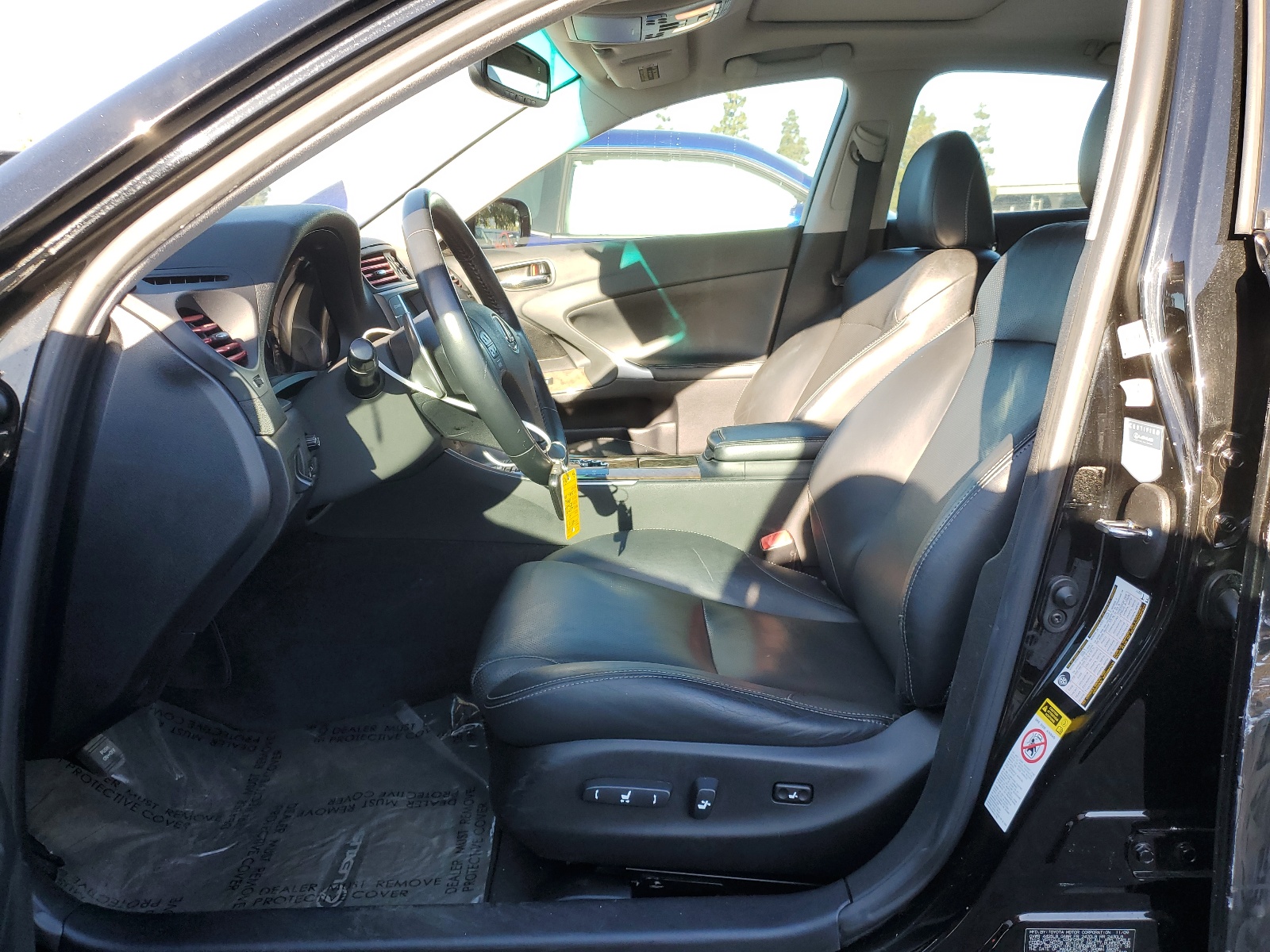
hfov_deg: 67.3
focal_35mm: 26
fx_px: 954
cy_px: 476
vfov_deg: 53.1
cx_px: 635
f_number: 1.5
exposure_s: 1/227
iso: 50
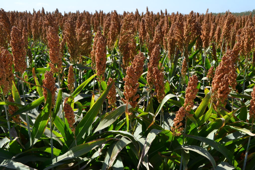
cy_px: 85
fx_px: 308
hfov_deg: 45.0
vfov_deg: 30.9
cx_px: 128
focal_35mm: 44
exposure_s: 1/400
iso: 400
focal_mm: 29
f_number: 11
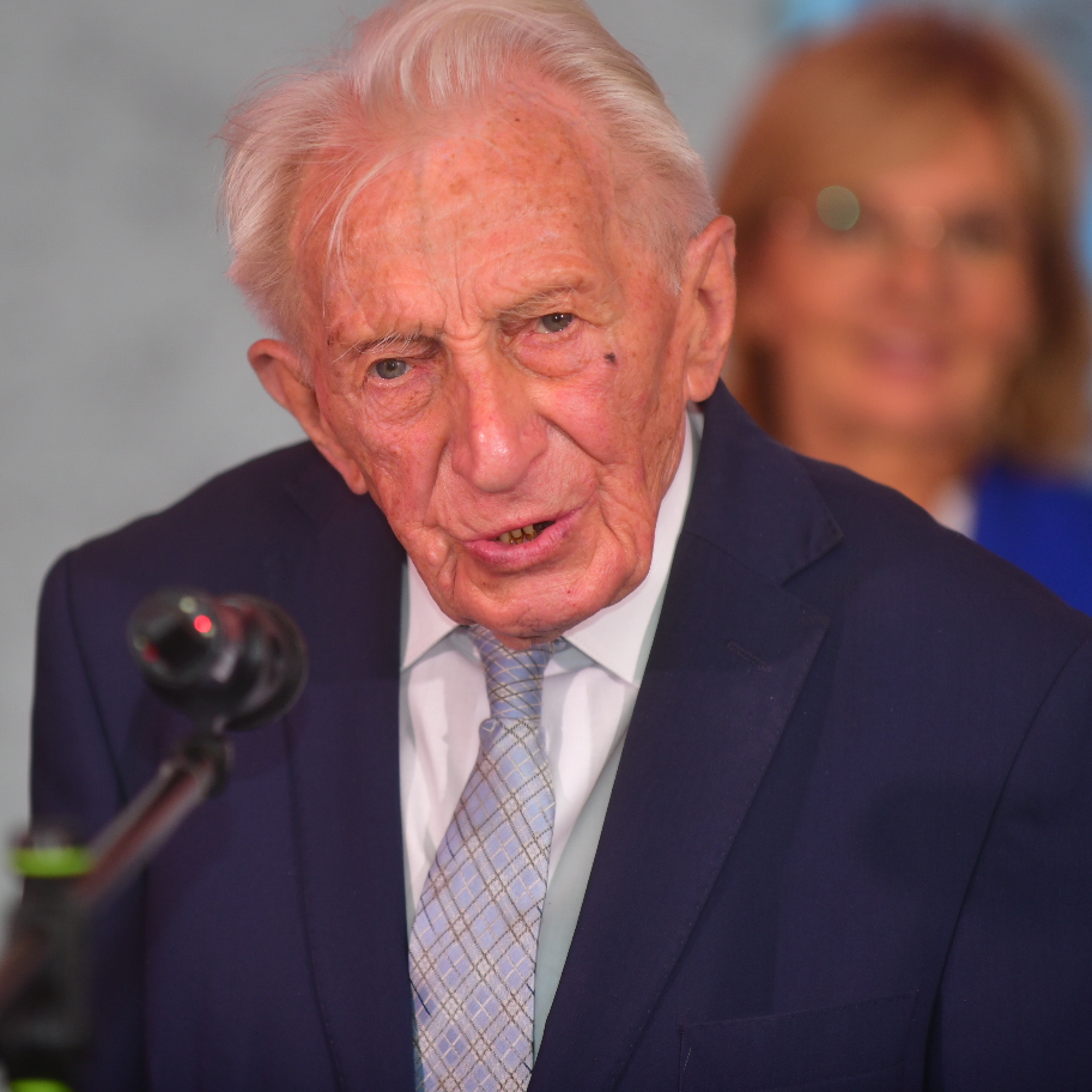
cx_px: 456
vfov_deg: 5.8
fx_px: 10778
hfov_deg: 5.8
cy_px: 456
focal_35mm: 302
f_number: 2.8
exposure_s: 1/125
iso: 220
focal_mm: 200
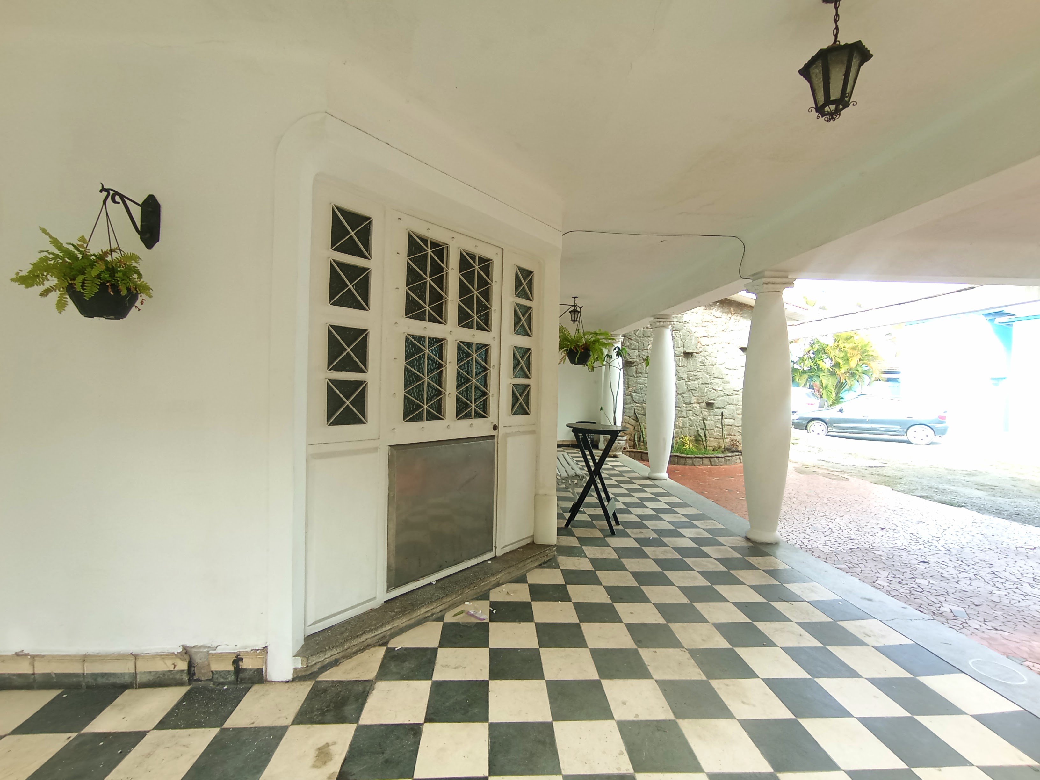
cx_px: 520
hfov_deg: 94.5
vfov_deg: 78.1
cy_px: 390
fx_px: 481
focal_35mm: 16
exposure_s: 1/134
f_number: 2.2
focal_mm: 1.65
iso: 50
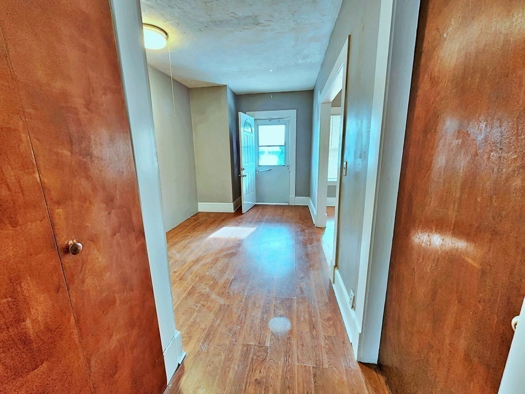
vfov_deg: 89.9
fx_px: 197
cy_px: 197
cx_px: 262
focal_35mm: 13
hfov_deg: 106.2
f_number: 2.2
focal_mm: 2.2
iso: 320
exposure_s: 1/60
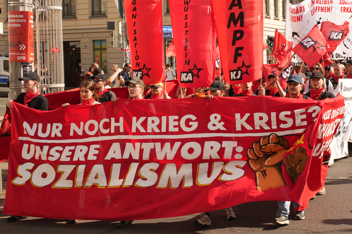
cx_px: 204
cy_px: 70
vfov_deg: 22.1
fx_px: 596
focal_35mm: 61
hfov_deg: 32.8
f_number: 11
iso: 100
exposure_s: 1/100
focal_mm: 38
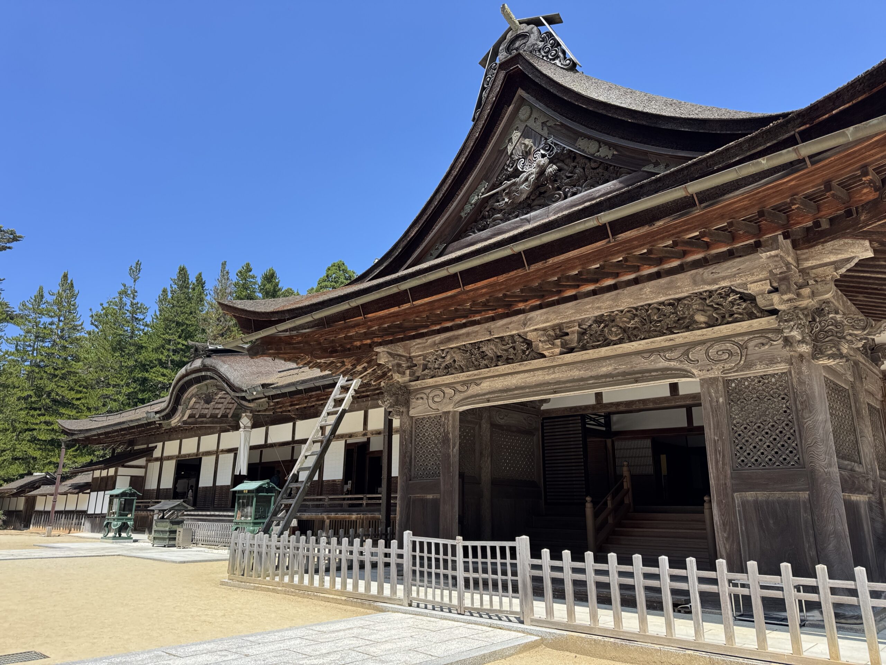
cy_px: 332
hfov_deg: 71.6
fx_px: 614
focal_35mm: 24
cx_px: 443
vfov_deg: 56.8
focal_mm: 6.76
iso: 80
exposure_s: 1/1980
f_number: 1.78
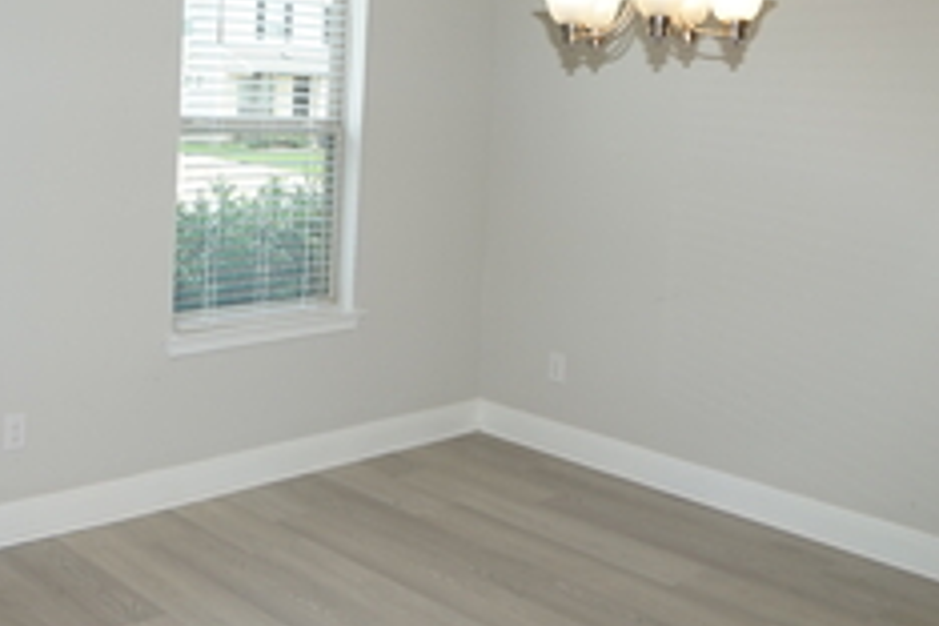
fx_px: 1069
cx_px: 297
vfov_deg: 31.9
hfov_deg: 46.5
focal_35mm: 41
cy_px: 138
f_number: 4
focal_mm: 10
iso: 100
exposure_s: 1/60
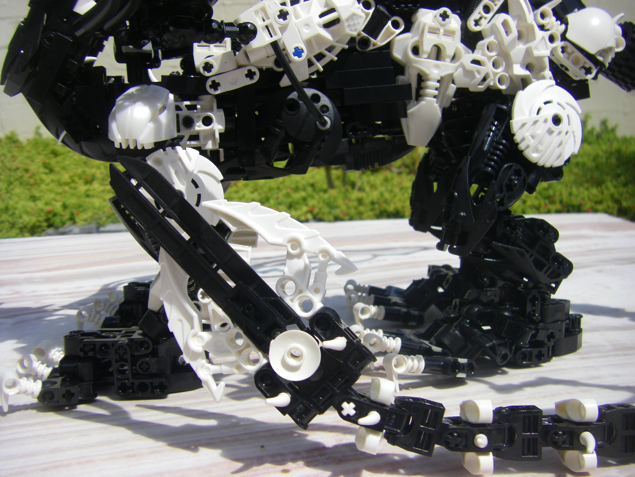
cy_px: 238
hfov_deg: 49.0
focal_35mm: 38
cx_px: 318
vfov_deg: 37.7
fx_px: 697
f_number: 7
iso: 64
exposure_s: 1/320
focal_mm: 6.3
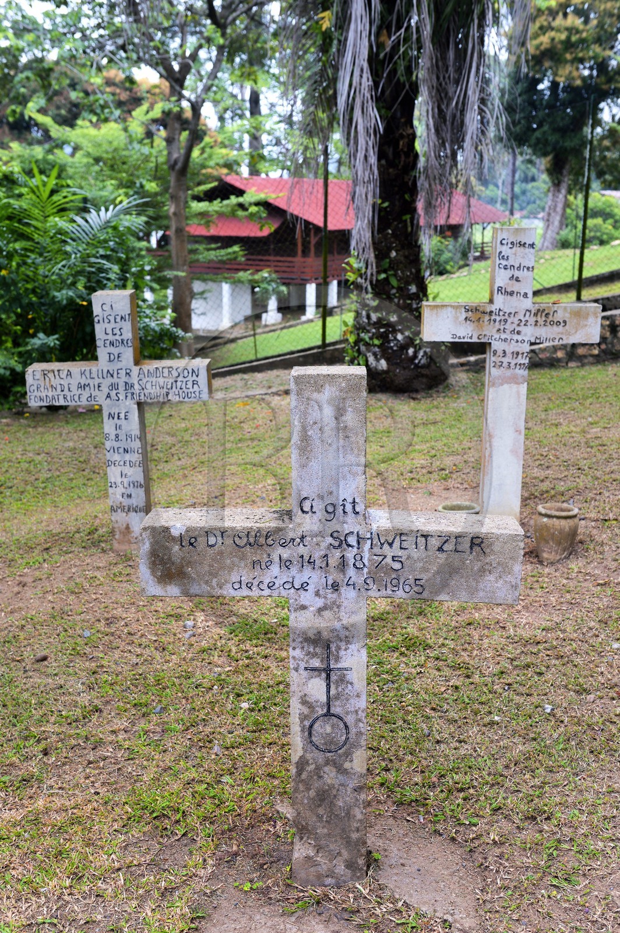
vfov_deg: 46.4
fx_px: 1087
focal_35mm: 42
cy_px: 466
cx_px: 310
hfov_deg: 31.8
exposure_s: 1/100
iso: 640
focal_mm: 42
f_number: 7.1
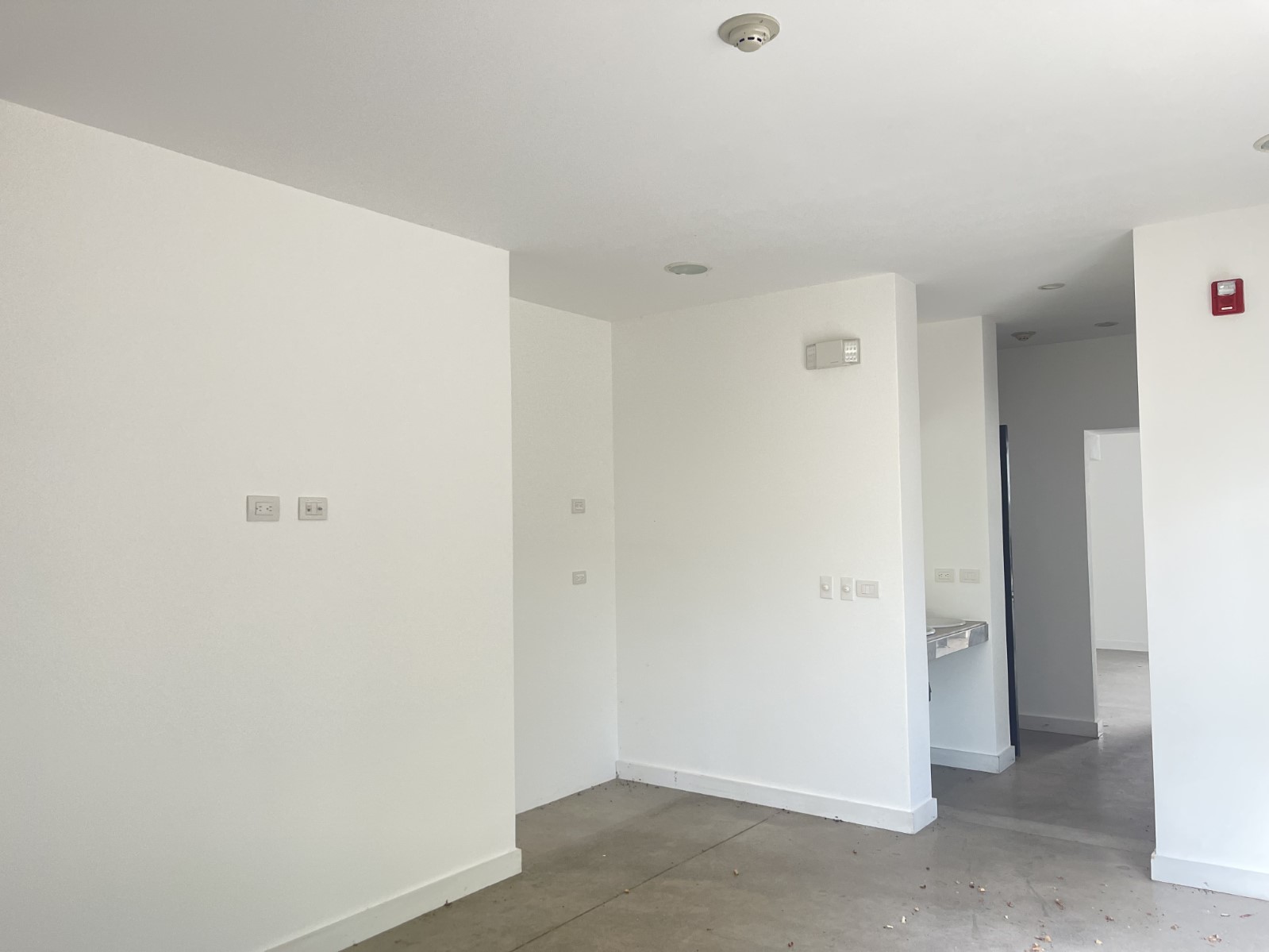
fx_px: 916
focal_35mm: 25
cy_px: 476
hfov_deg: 69.4
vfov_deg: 54.9
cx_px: 634
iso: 200
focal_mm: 5.1
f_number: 1.6
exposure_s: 1/60
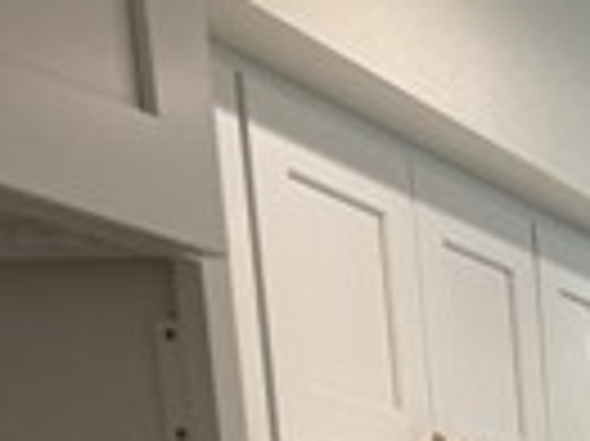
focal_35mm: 117
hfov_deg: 13.6
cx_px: 1284
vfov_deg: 10.8
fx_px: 1992
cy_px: 1044
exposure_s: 1/120
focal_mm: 6.76
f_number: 1.78
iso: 100
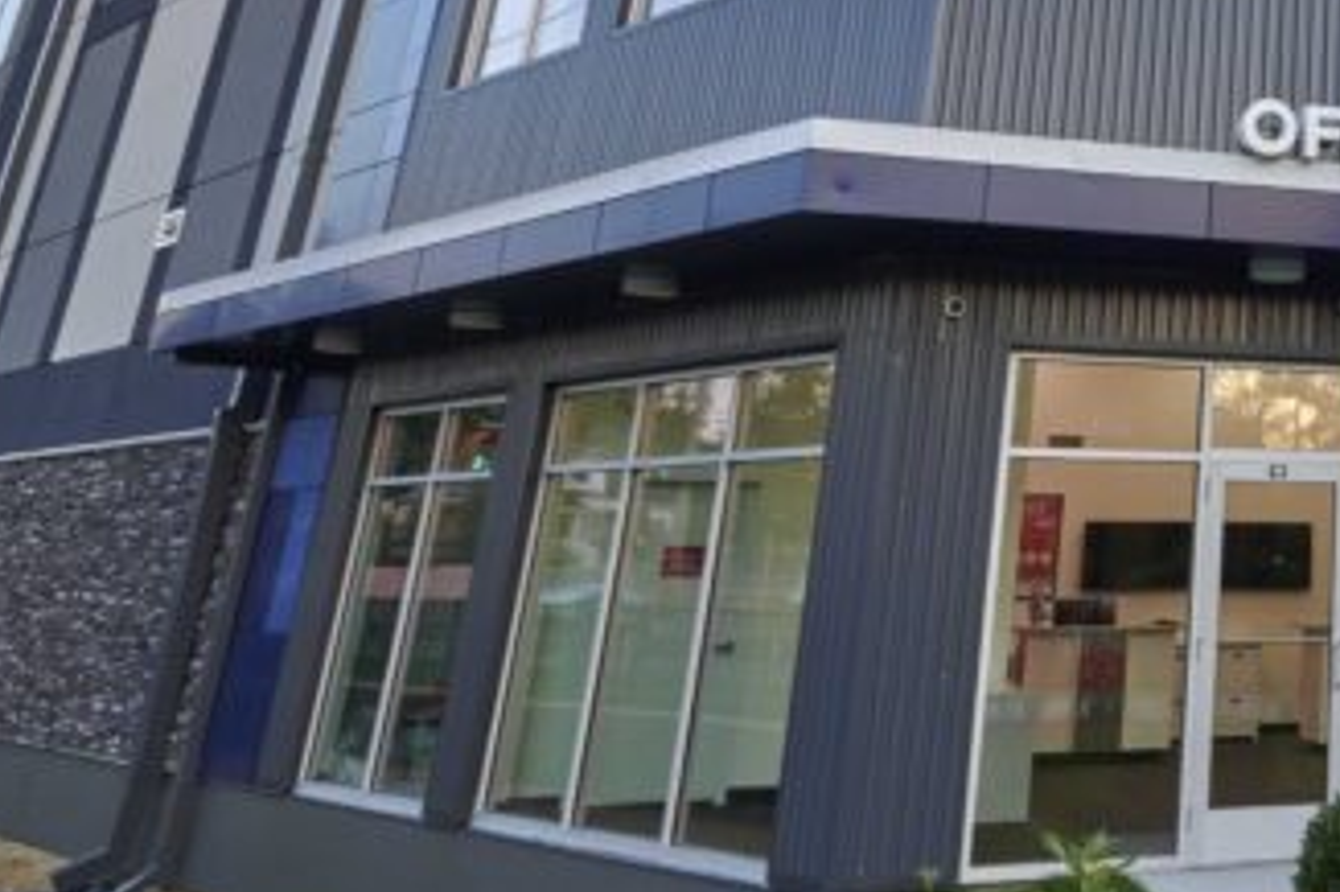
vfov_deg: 27.8
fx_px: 1637
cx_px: 1459
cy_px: -88
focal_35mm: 44
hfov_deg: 37.6
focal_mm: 14
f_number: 7.1
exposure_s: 1/60
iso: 400
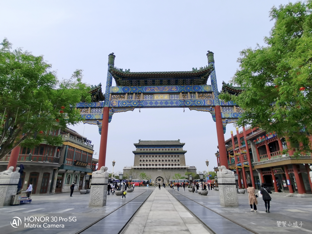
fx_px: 189
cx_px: 156
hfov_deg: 79.0
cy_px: 117
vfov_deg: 63.4
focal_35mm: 21
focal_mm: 2.2
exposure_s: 1/1309
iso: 50
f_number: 2.2
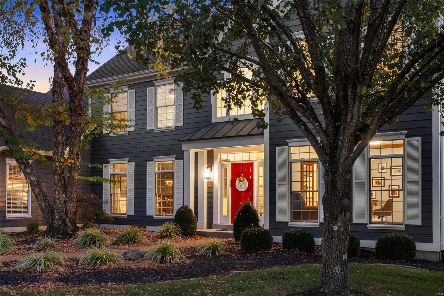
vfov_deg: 35.0
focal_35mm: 38
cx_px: 222
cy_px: 148
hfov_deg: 50.7
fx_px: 469
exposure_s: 1.6
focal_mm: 19
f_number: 8
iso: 400
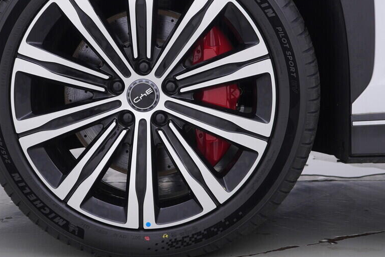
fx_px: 727
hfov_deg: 29.6
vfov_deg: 19.9
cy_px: 81
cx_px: 167
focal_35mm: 68
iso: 125
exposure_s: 1/60
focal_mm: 24
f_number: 4
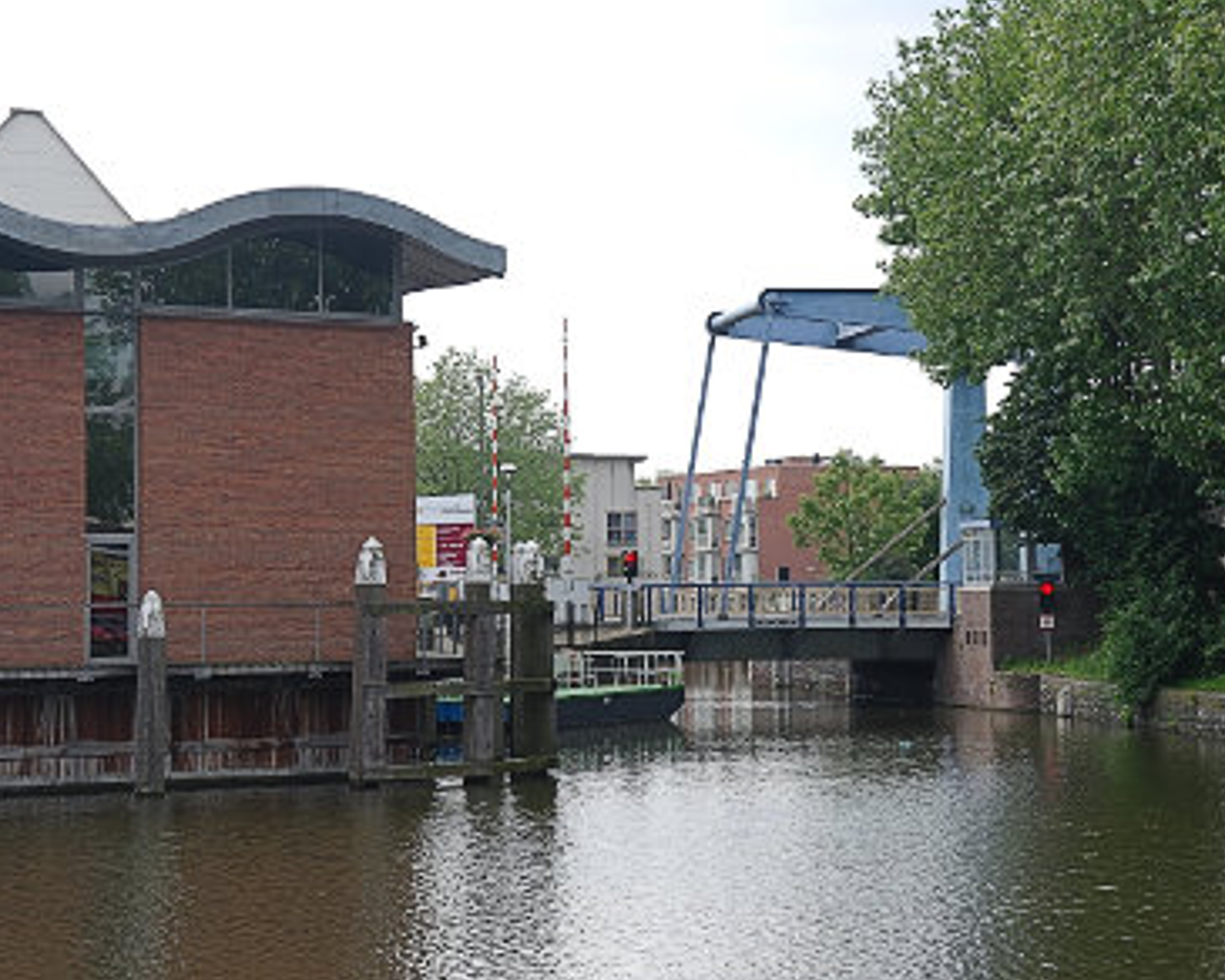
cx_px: 706
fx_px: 3481
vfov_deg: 16.0
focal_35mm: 96
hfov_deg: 19.9
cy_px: 493
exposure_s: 1/125
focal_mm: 55
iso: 100
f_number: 7.1
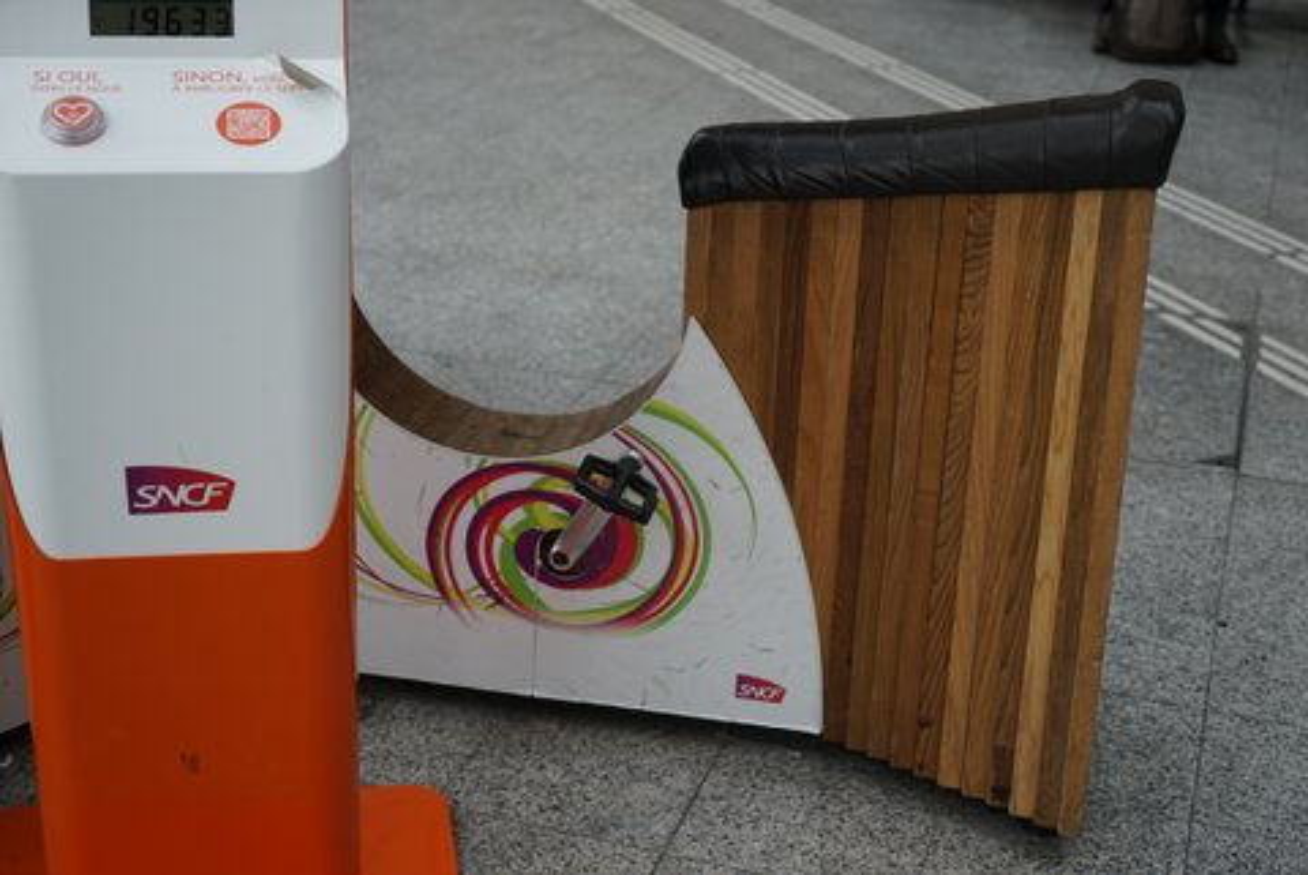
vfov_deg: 25.1
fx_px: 1964
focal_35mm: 54
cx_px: 654
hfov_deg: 36.8
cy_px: 438
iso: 400
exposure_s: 1/160
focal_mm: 54
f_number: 4
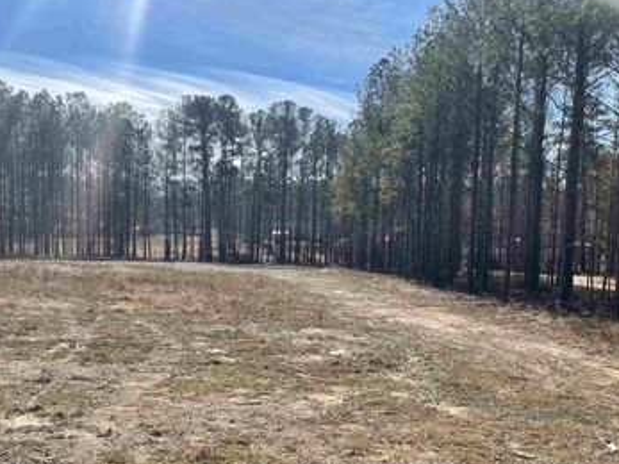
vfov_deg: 39.4
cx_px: 285
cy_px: 283
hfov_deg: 51.3
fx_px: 644
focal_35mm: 36
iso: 32
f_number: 1.6
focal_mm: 5.1
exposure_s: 1/3448
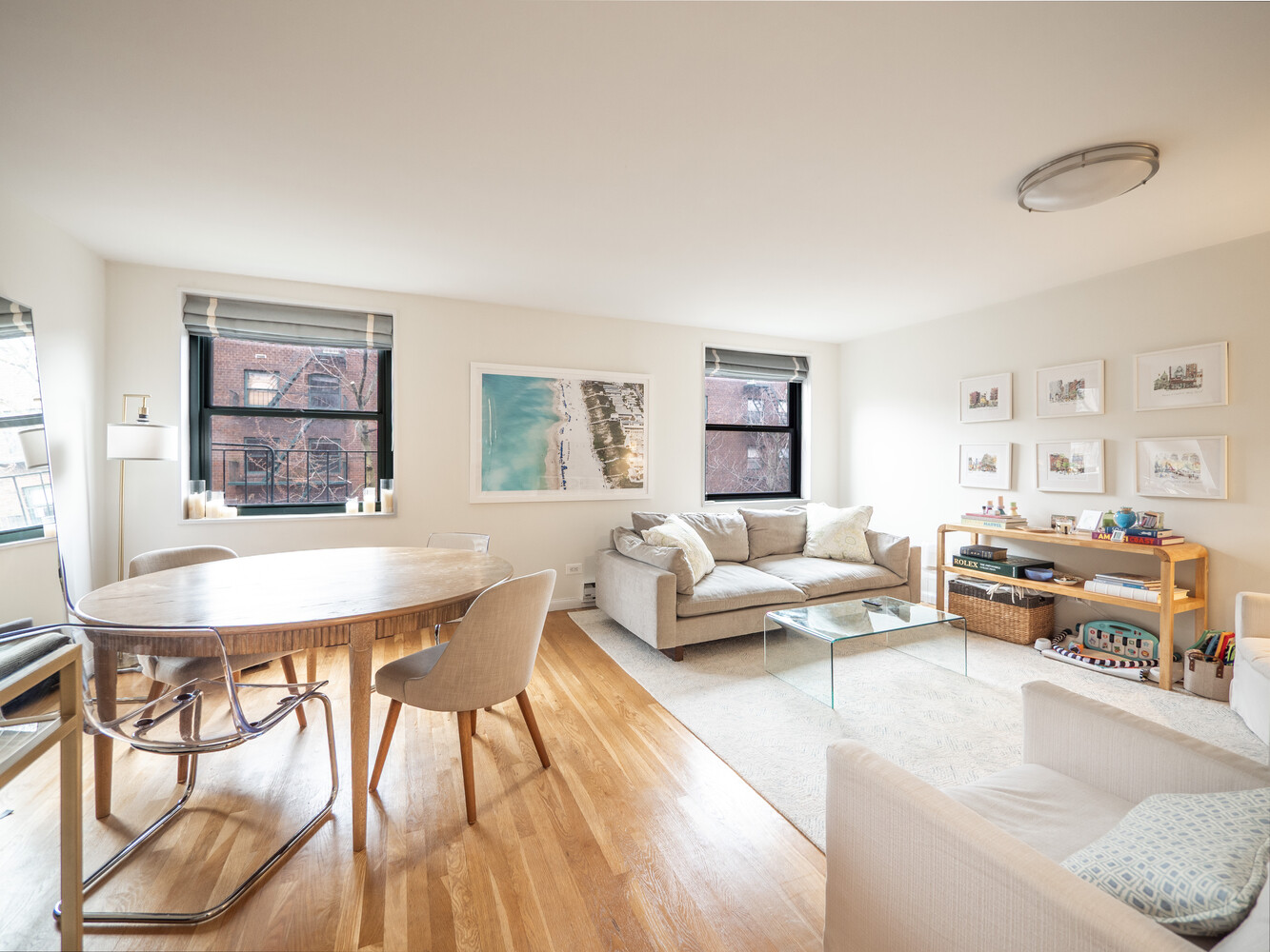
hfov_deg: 102.1
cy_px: 476
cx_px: 635
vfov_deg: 85.7
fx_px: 514
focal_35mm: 14
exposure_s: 1/80
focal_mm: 7
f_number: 4
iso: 160
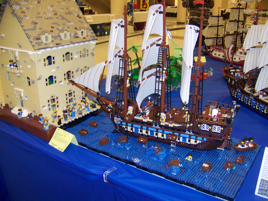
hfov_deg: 51.4
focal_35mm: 36
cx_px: 134
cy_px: 100
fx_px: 279
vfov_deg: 39.7
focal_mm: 5.85
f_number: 2.8
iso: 200
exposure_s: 1/30
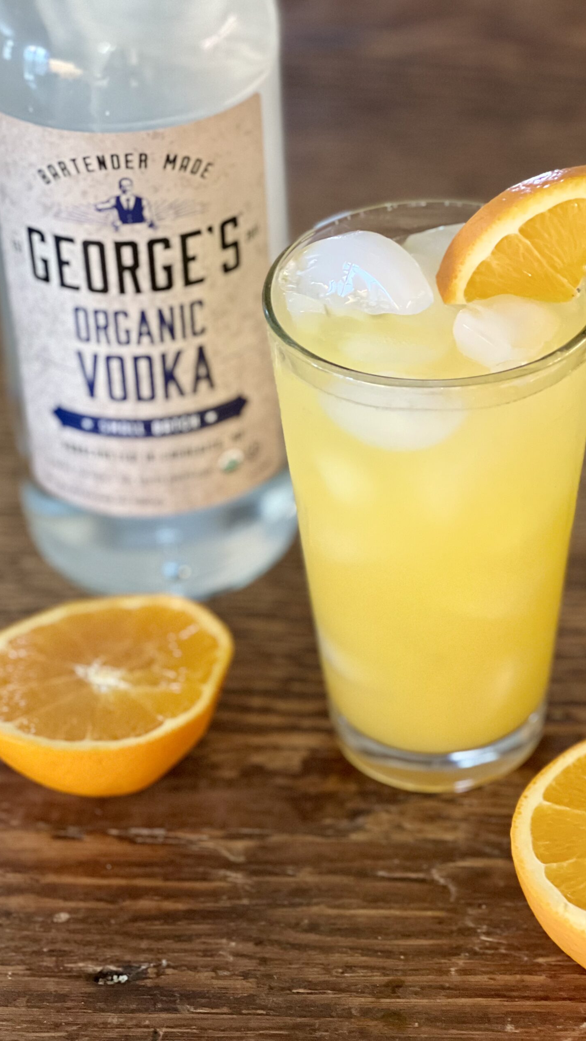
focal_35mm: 84
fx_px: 2321
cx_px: 370
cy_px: 520
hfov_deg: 14.4
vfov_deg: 25.3
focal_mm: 9
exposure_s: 1/24
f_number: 2.8
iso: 400
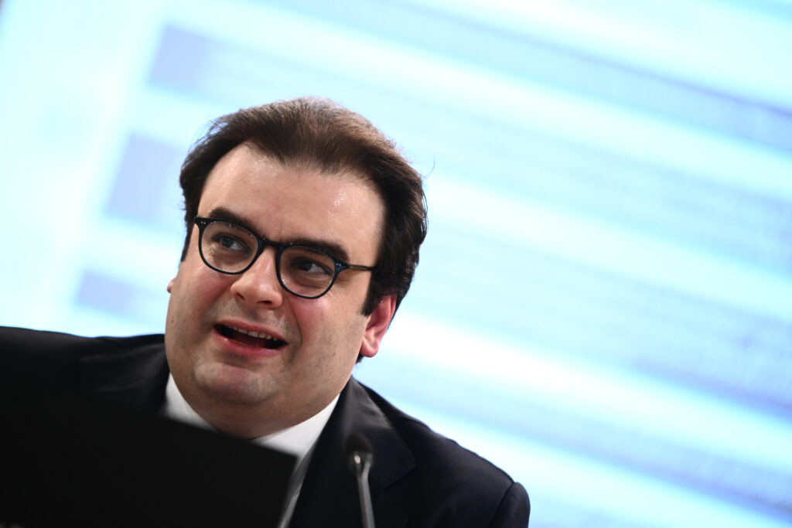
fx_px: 4400
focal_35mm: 200
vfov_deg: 6.9
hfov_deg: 10.3
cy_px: 264
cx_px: 396
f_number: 2.8
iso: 4000
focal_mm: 200
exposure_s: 1/200
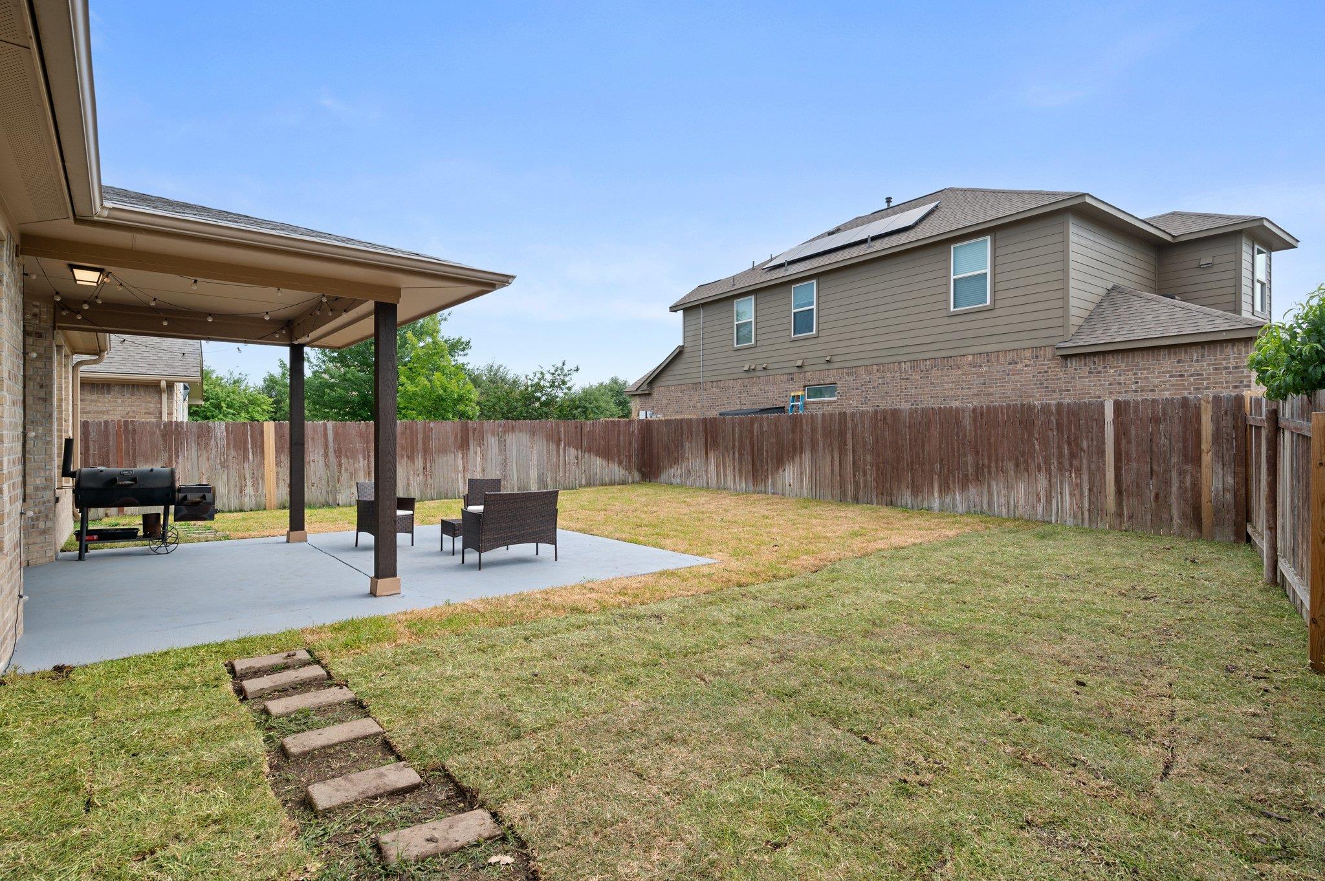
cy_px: 440
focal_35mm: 17
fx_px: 625
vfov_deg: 70.3
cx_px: 662
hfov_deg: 93.3
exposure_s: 1/200
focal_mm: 17
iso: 100
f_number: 8
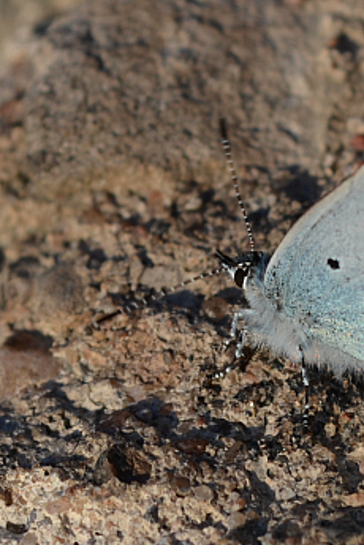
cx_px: 351
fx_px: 3708
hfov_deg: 5.6
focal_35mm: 244
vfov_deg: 8.4
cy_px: 250
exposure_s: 1/250
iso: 100
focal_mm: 55
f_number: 8
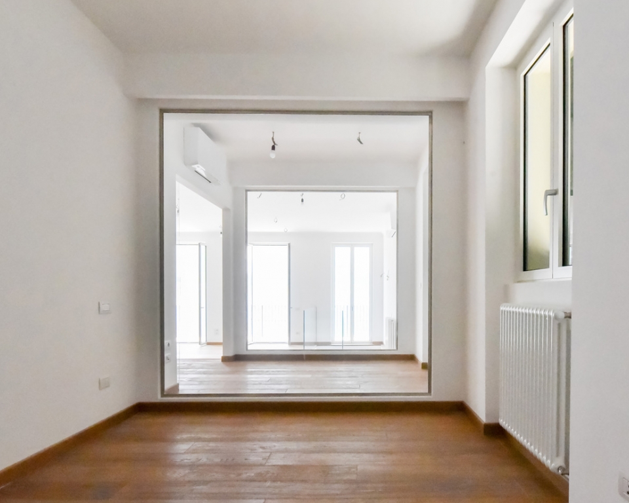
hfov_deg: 74.6
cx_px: 360
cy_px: 300
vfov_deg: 62.6
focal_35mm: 22
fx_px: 410
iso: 6400
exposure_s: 1/250
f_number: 11
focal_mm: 15
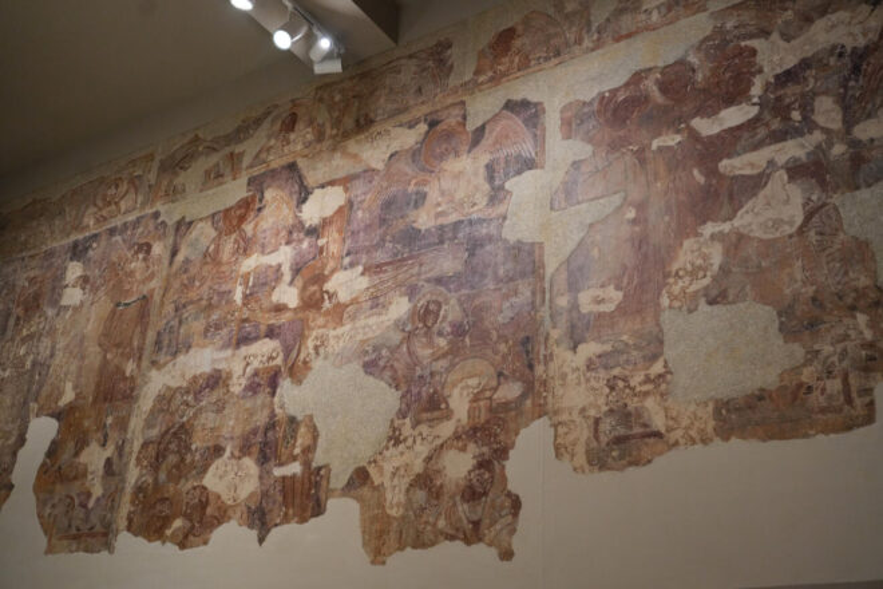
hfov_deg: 48.5
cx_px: 442
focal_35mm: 40
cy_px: 294
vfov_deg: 33.4
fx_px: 981
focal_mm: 40
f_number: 4
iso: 6400
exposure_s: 1/100
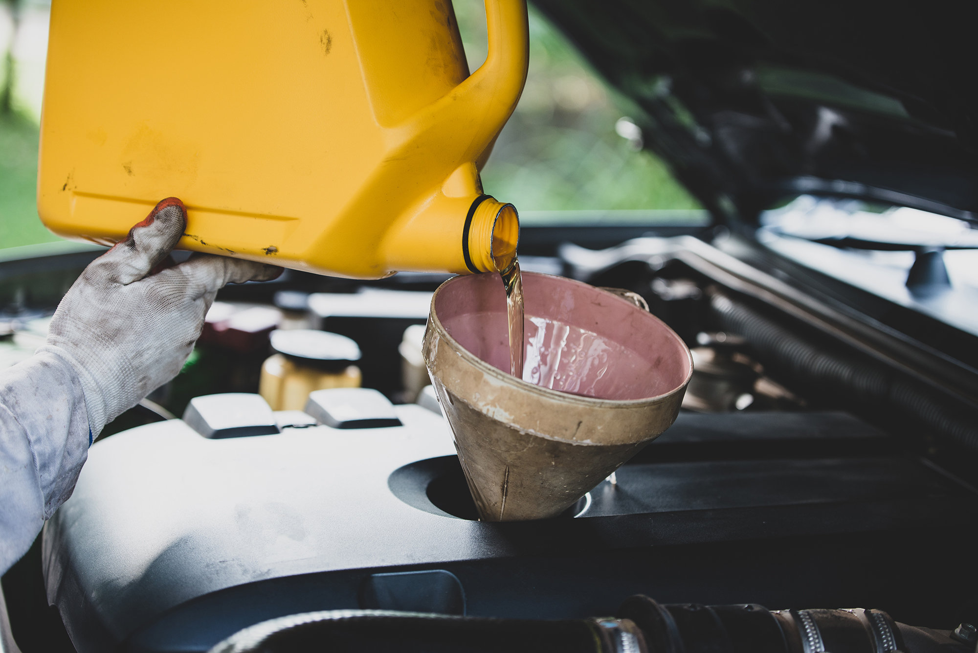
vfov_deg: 19.5
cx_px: 489
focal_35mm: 70
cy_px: 326
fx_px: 1902
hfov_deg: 28.8
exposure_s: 1/160
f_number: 2.8
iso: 200
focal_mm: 70
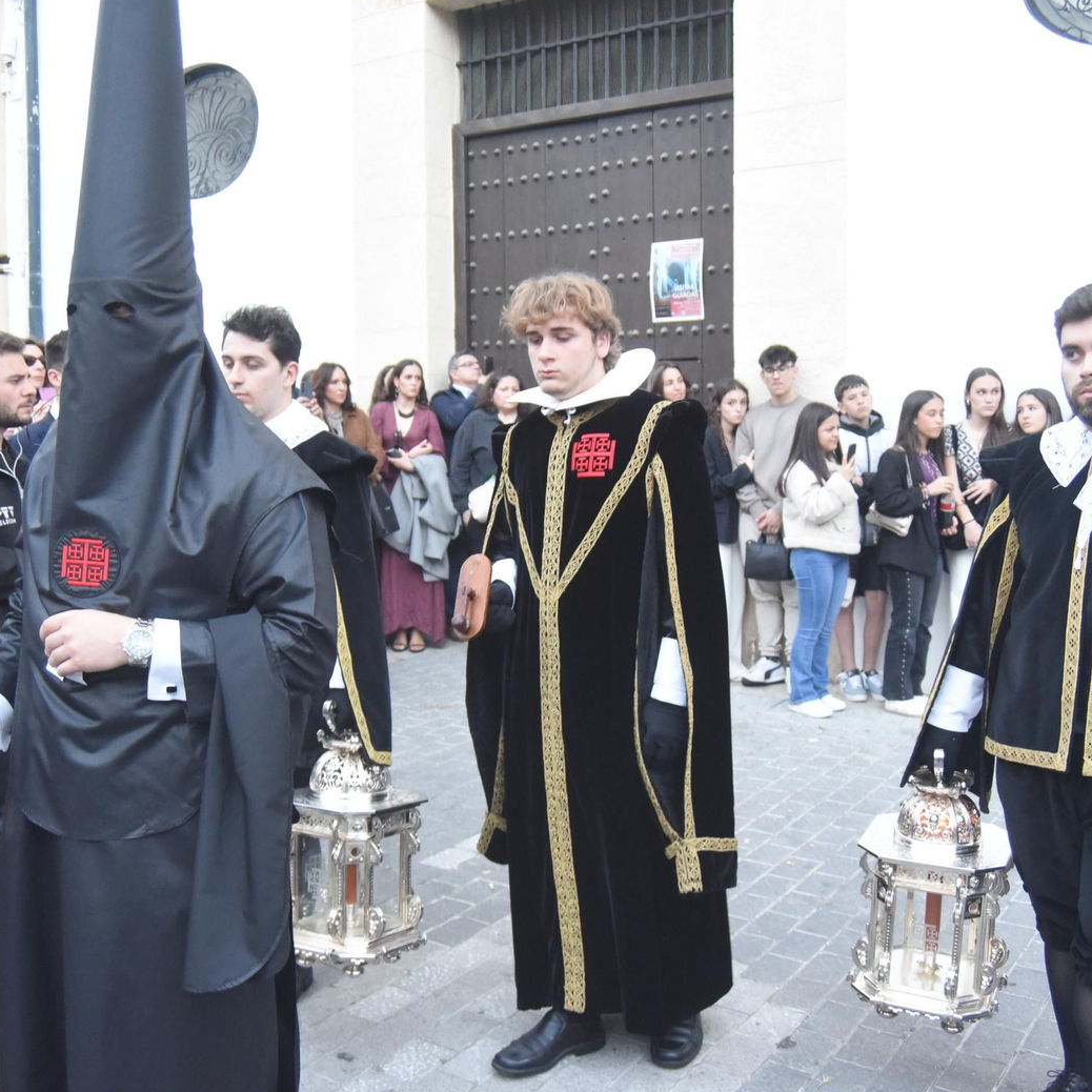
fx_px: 1356
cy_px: 537
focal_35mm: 38
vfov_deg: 43.9
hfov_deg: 43.8
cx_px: 511
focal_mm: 29
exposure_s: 1/125
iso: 5000
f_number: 6.3
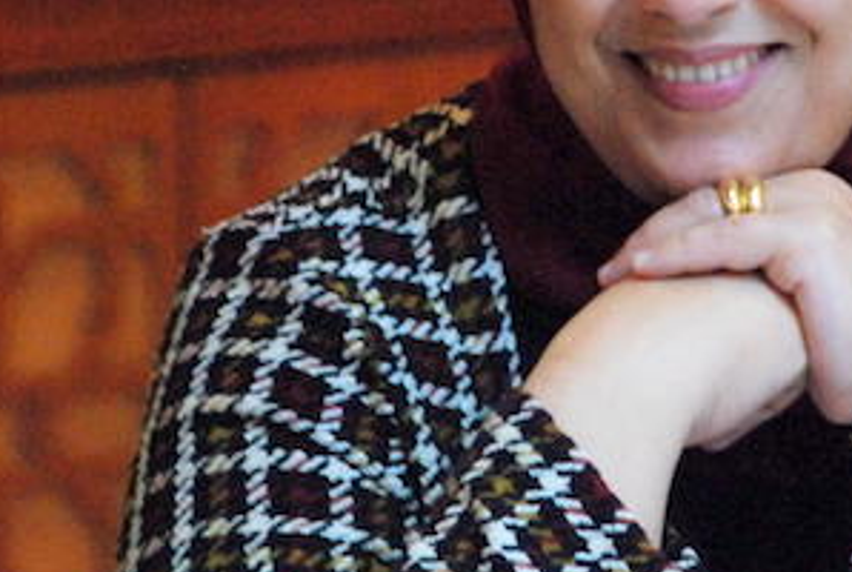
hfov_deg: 3.8
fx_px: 12995
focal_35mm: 548
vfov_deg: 2.5
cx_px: 666
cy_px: 17
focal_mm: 170
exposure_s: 1/80
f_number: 5.6
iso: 2500
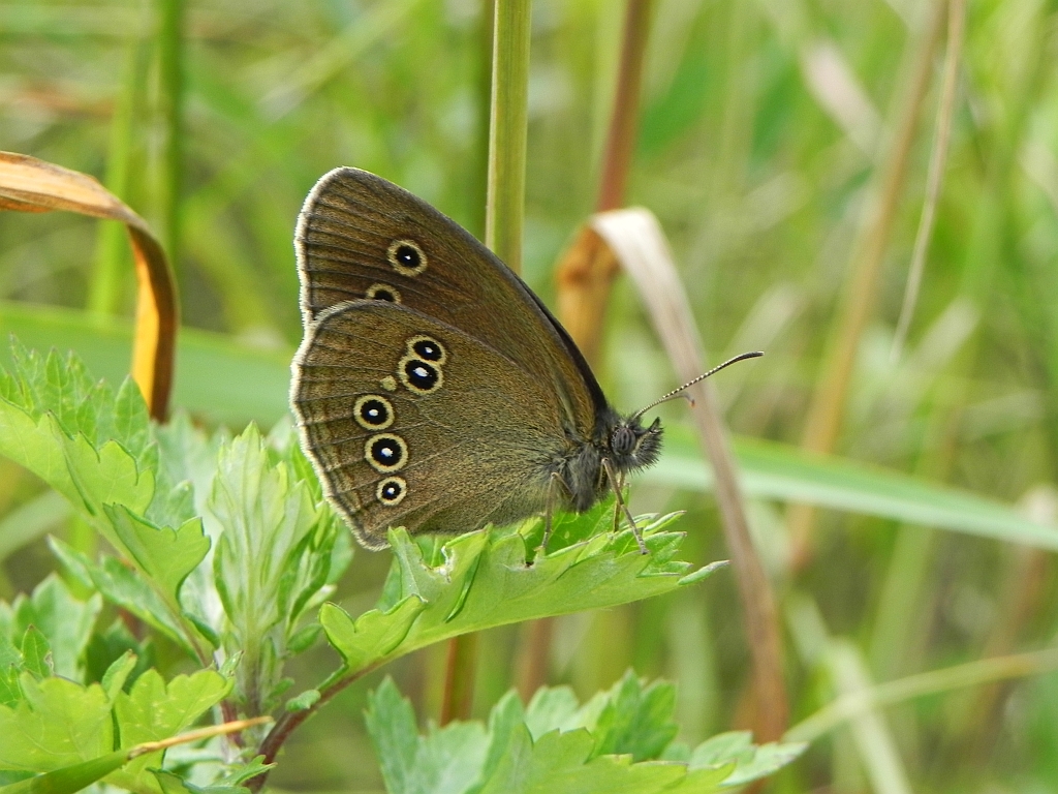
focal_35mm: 105
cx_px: 529
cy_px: 397
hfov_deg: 18.7
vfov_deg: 14.1
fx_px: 3209
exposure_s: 1/151
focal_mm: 18.8
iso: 160
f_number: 5
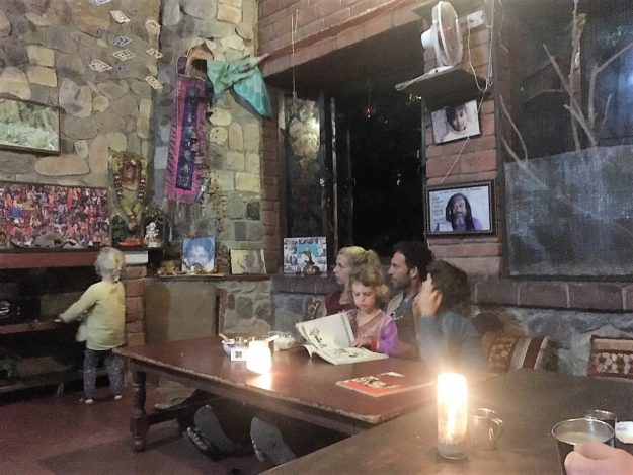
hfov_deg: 61.7
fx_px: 530
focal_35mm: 29
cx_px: 316
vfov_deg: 48.2
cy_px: 238
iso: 1250
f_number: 2.2
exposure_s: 1/17
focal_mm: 4.15
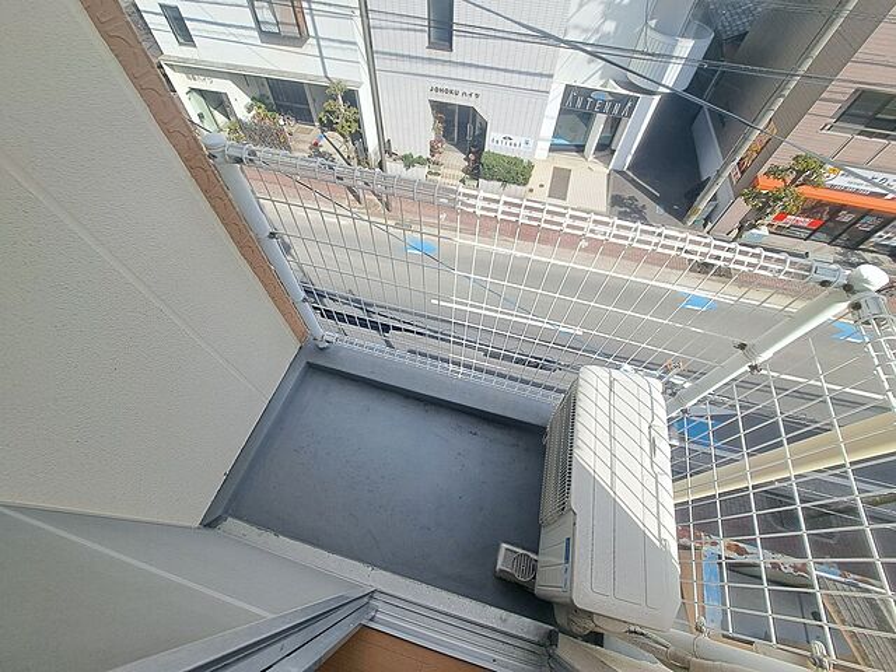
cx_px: 448
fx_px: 336
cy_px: 336
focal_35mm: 13
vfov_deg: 89.9
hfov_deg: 106.2
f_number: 2.2
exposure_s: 1/968
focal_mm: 1.74
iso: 50
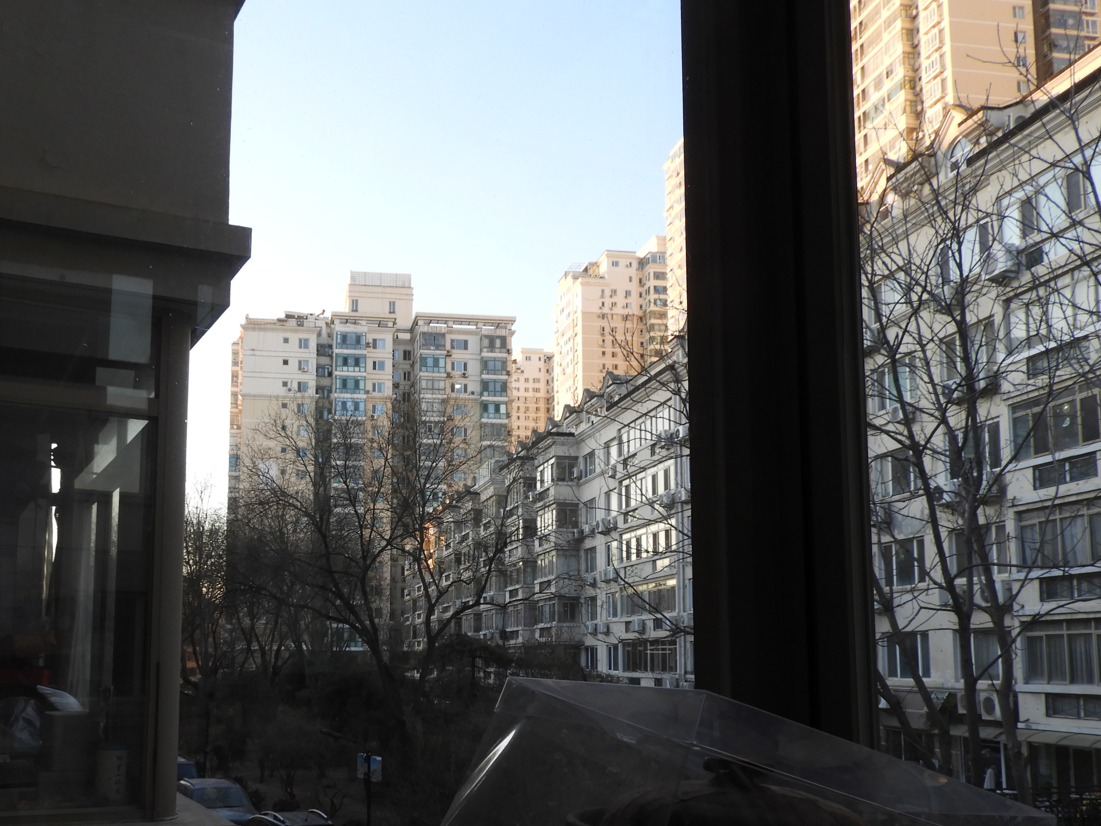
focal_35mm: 34
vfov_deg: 41.4
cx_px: 414
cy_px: 537
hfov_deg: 53.4
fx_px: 1081
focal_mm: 4.3
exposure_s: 1/80
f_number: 3.3
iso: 100
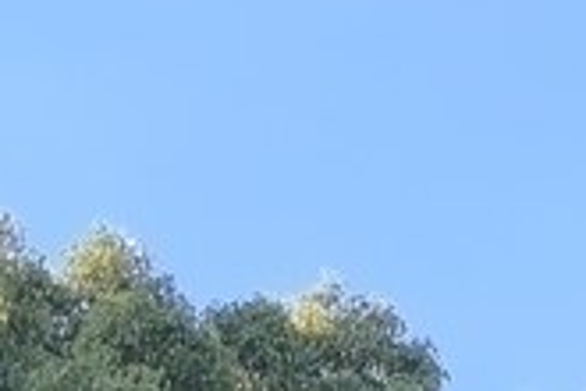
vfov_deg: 3.9
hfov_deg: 5.7
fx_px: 5648
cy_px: 860
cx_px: 1573
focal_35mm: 347
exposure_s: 1/369
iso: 50
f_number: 1.65
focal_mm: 6.18
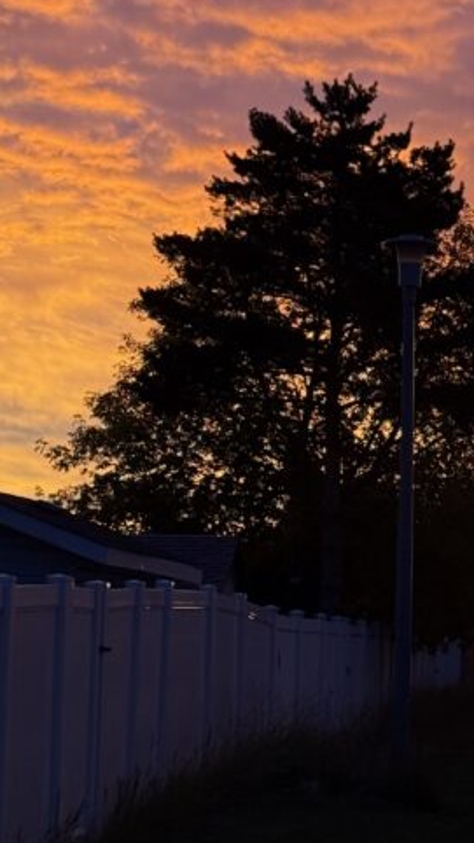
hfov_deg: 10.7
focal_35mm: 111
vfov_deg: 19.3
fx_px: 2481
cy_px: 439
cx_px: 556
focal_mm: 6.76
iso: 64
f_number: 1.78
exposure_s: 1/122
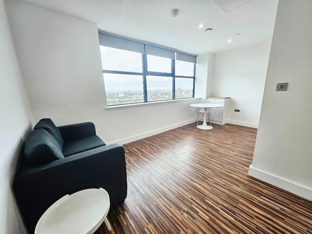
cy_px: 117
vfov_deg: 89.9
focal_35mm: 13
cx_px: 156
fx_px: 117
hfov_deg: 106.2
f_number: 2.2
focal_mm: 1.74
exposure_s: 1/50
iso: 50
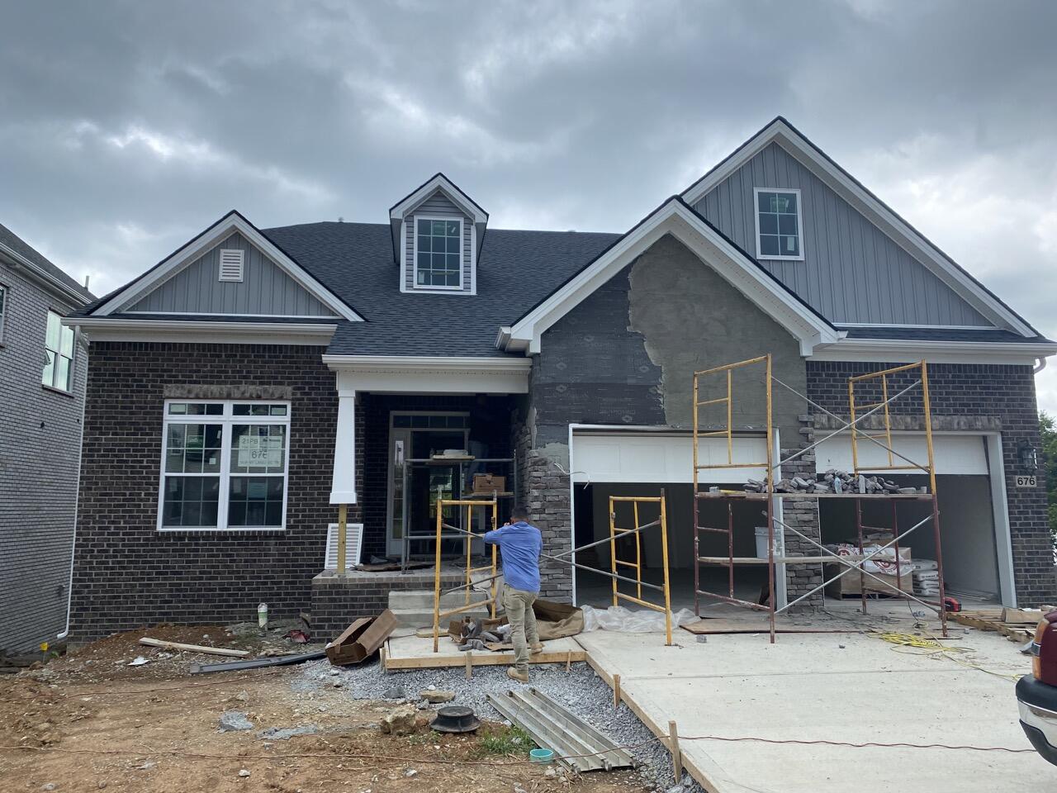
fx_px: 794
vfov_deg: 53.1
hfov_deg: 67.3
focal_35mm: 26
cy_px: 396
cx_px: 528
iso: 32
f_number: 1.8
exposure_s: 1/715
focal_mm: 4.25
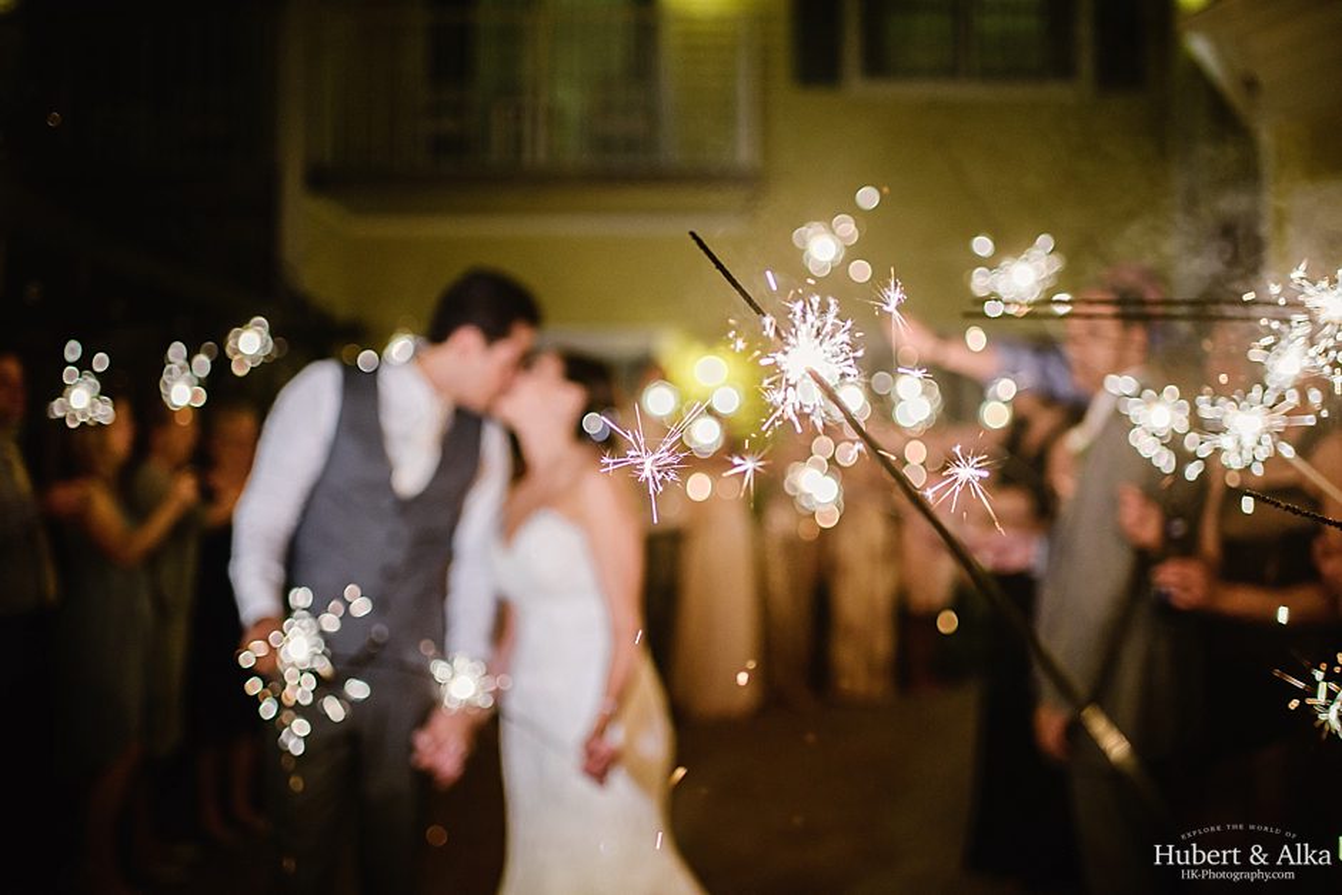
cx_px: 671
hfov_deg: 54.4
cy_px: 448
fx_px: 1305
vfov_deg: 37.9
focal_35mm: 35
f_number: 1.8
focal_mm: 35
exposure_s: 1/125
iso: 500
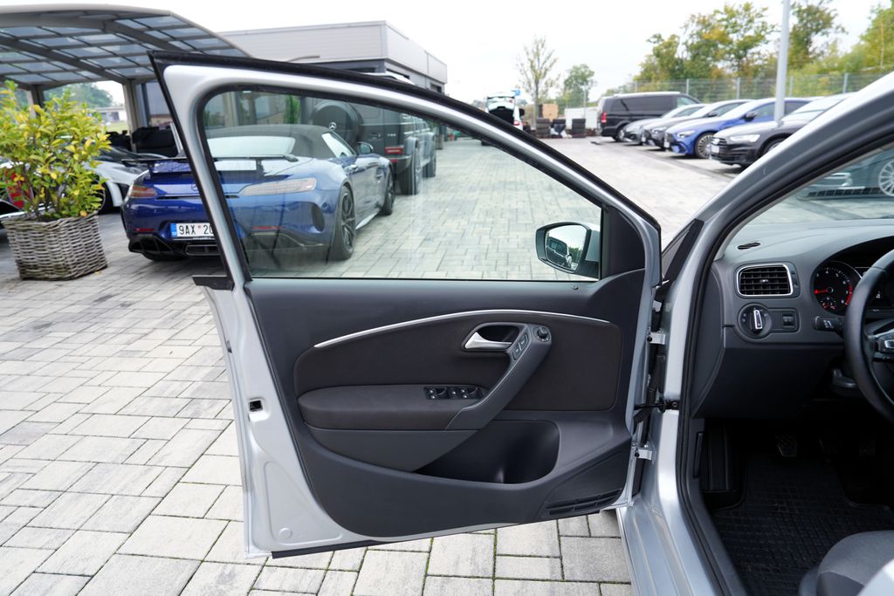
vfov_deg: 53.1
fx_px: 596
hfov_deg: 73.7
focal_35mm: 24
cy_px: 298
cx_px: 447
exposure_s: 1/60
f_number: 4
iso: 125
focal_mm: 24
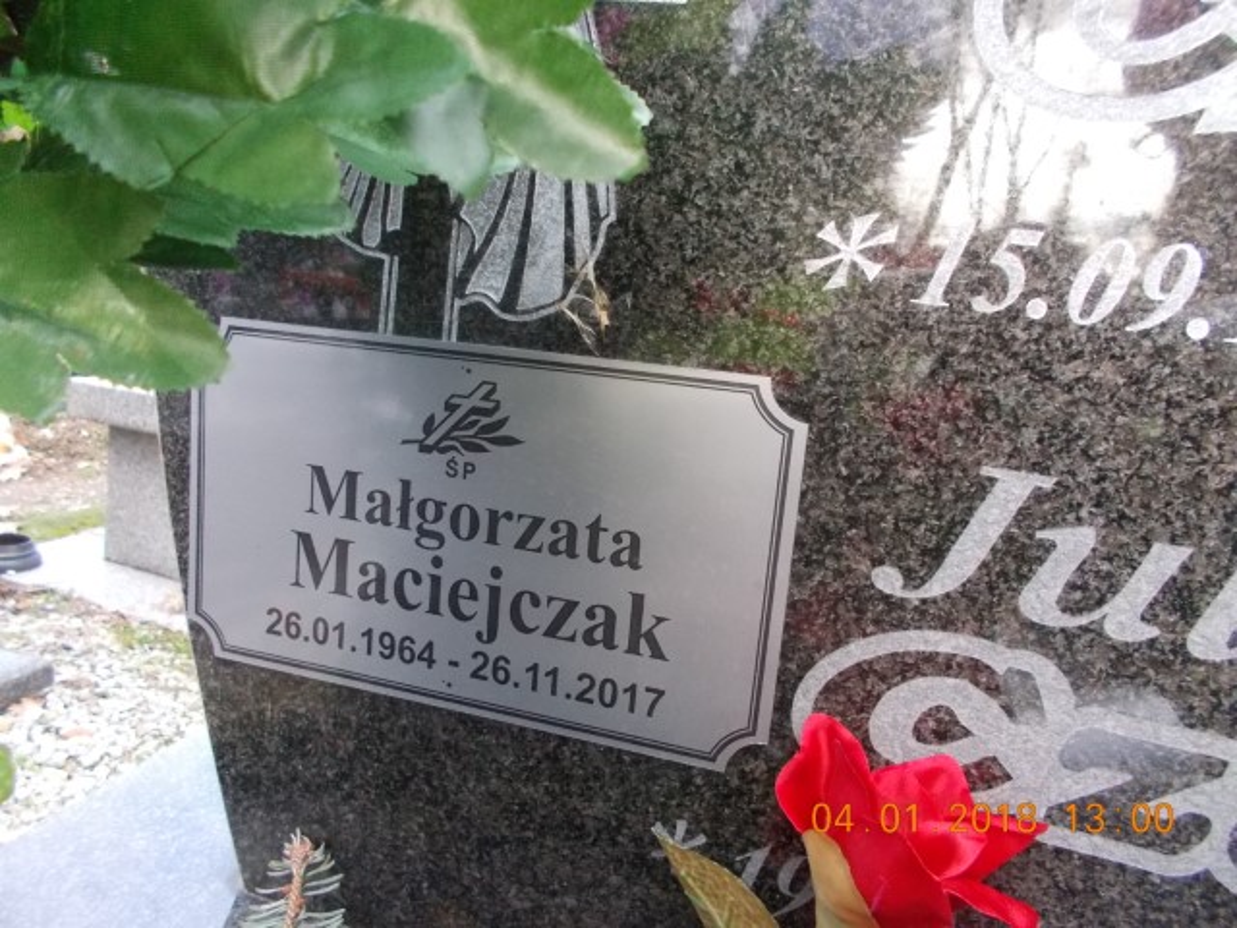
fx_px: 929
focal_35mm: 26
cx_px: 618
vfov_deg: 53.1
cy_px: 464
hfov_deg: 67.3
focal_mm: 4.6
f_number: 3.2
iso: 400
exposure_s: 1/125
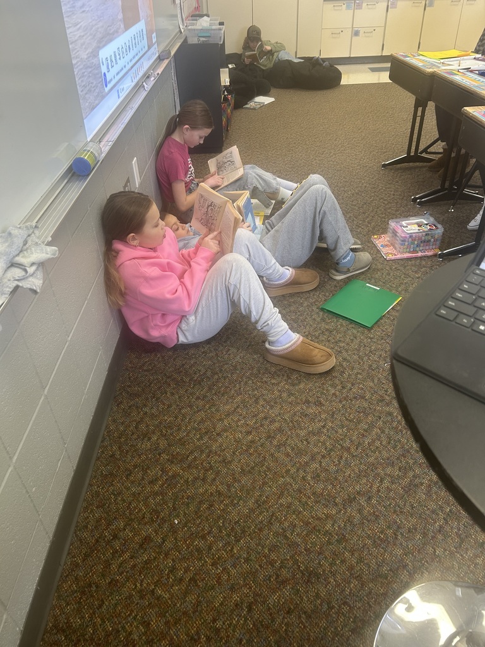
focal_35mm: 26
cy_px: 324
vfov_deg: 67.3
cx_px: 242
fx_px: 486
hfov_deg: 53.1
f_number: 1.5
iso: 125
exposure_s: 1/61
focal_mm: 5.7
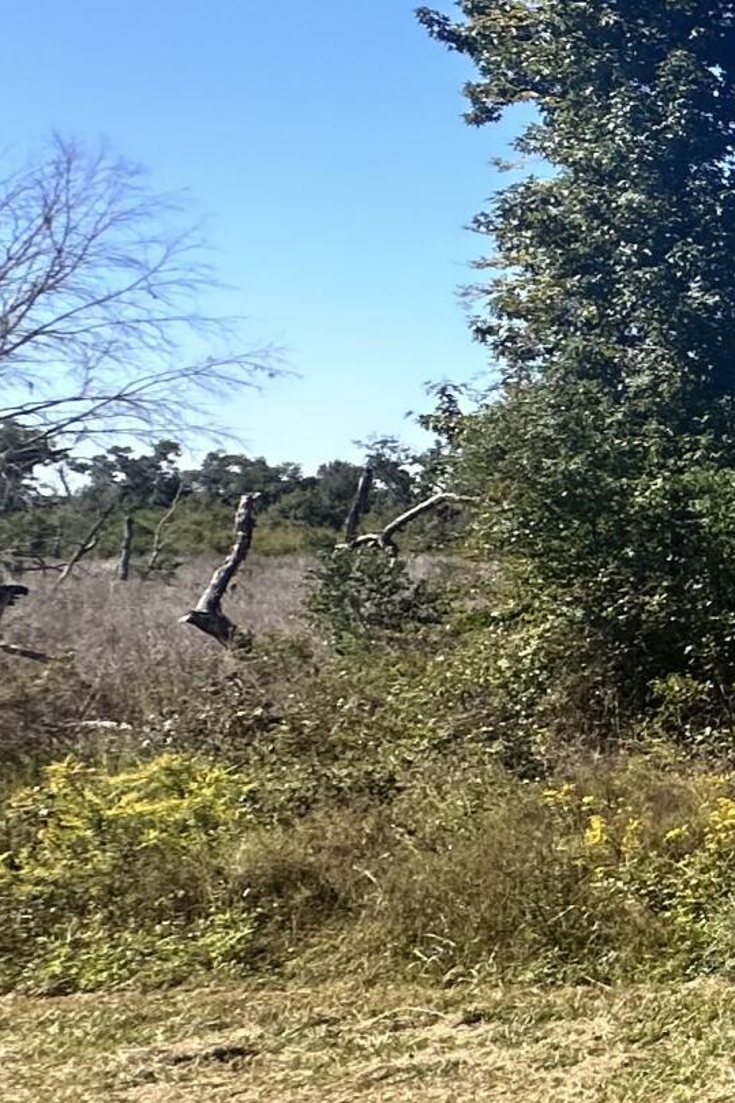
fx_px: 1654
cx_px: 2041
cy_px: 398
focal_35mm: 54
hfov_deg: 12.7
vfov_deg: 36.6
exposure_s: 1/711
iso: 40
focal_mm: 2.22
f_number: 2.2
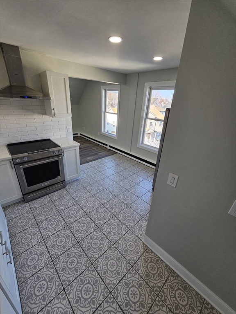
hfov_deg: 89.9
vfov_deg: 106.2
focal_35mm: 13
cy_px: 157
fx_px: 118
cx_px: 118
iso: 64
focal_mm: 2.2
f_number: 2.2
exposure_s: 1/120
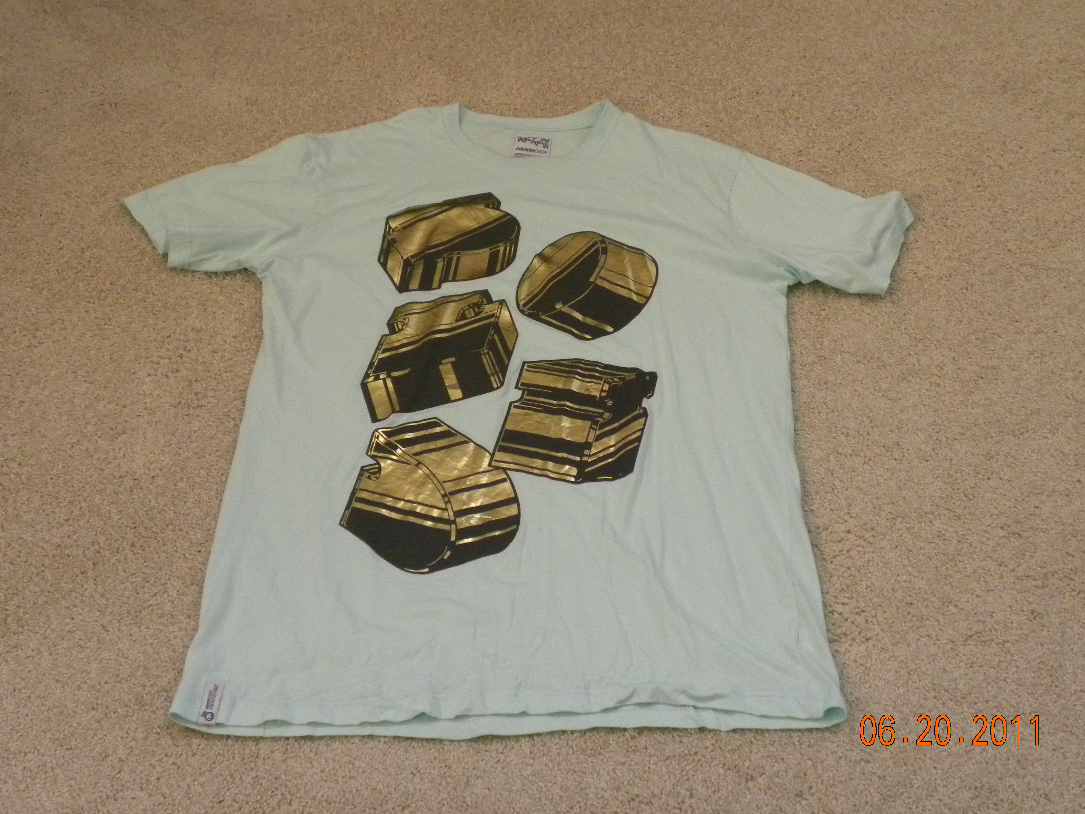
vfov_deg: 28.5
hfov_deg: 37.5
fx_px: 1599
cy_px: 373
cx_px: 515
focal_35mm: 51
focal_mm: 8.2
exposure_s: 1/27.6
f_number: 3.2
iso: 400
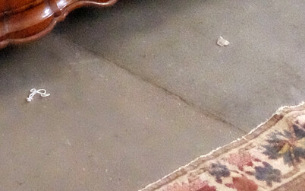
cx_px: 10
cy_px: -396
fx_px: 1180
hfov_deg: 14.5
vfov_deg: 7.9
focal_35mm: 142
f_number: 13
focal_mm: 23.3
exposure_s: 1/50
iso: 25600
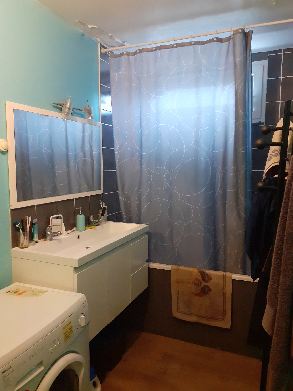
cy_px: 196
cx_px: 146
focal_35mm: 27
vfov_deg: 65.3
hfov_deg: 51.4
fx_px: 305
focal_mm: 3.6
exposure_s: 1/25
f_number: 1.9
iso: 400
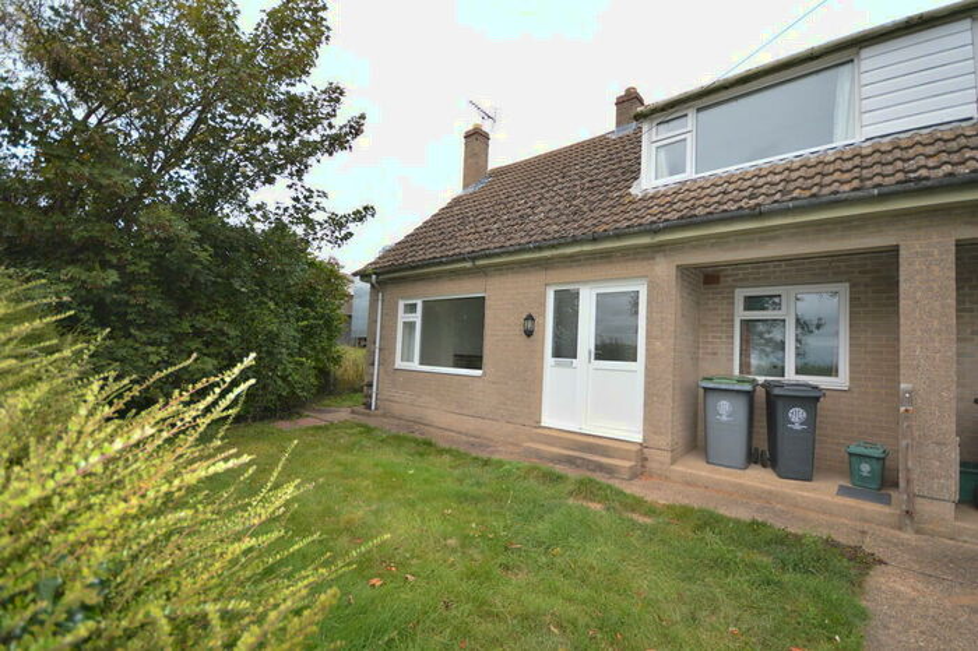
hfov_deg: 100.4
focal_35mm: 15
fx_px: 407
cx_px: 489
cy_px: 326
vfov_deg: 77.3
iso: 100
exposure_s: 1/160
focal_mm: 10
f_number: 4
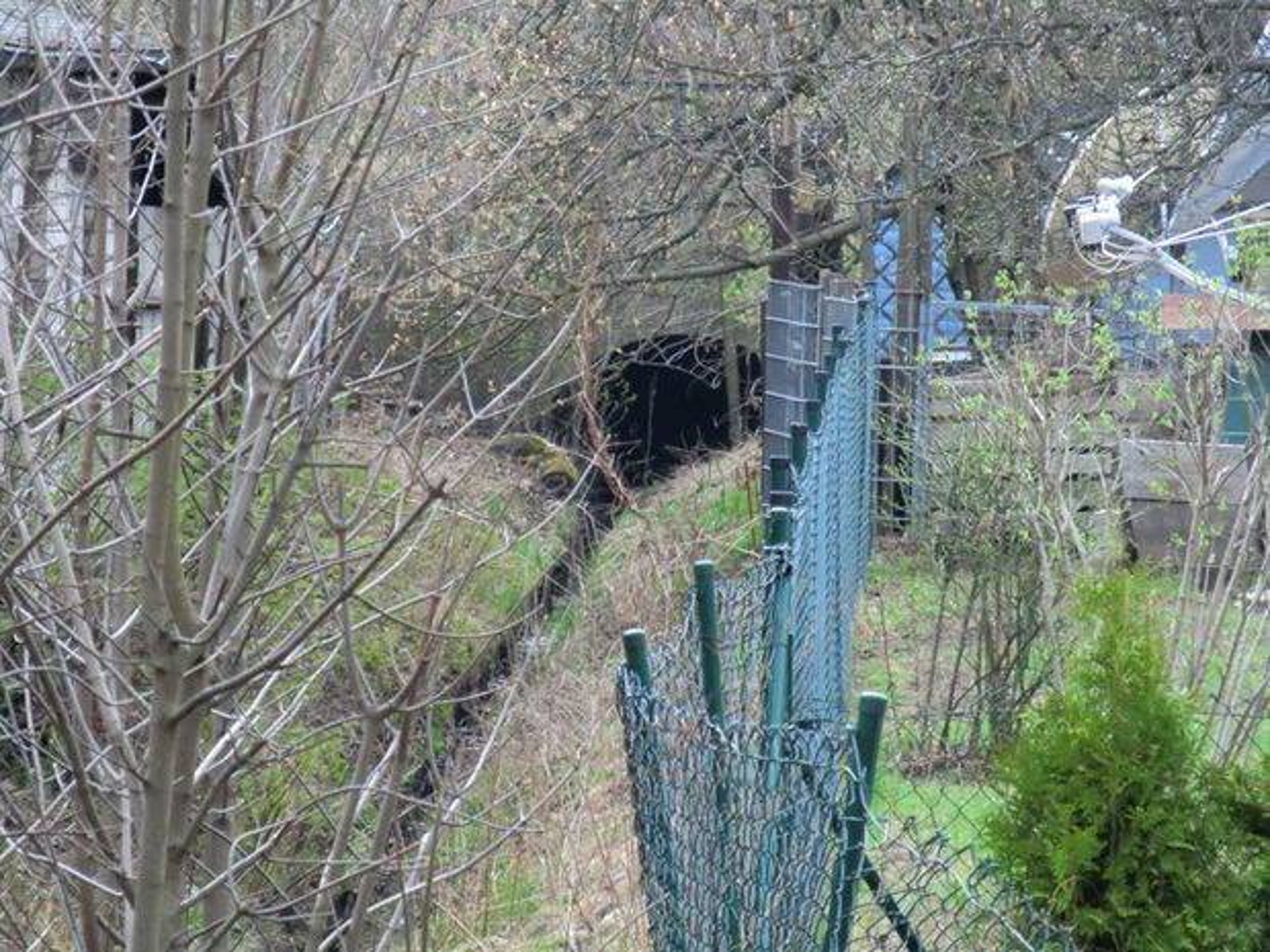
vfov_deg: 6.2
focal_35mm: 240
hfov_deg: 8.2
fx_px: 8805
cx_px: 635
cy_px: 476
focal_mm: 43
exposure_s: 1/250
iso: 250
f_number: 5.7
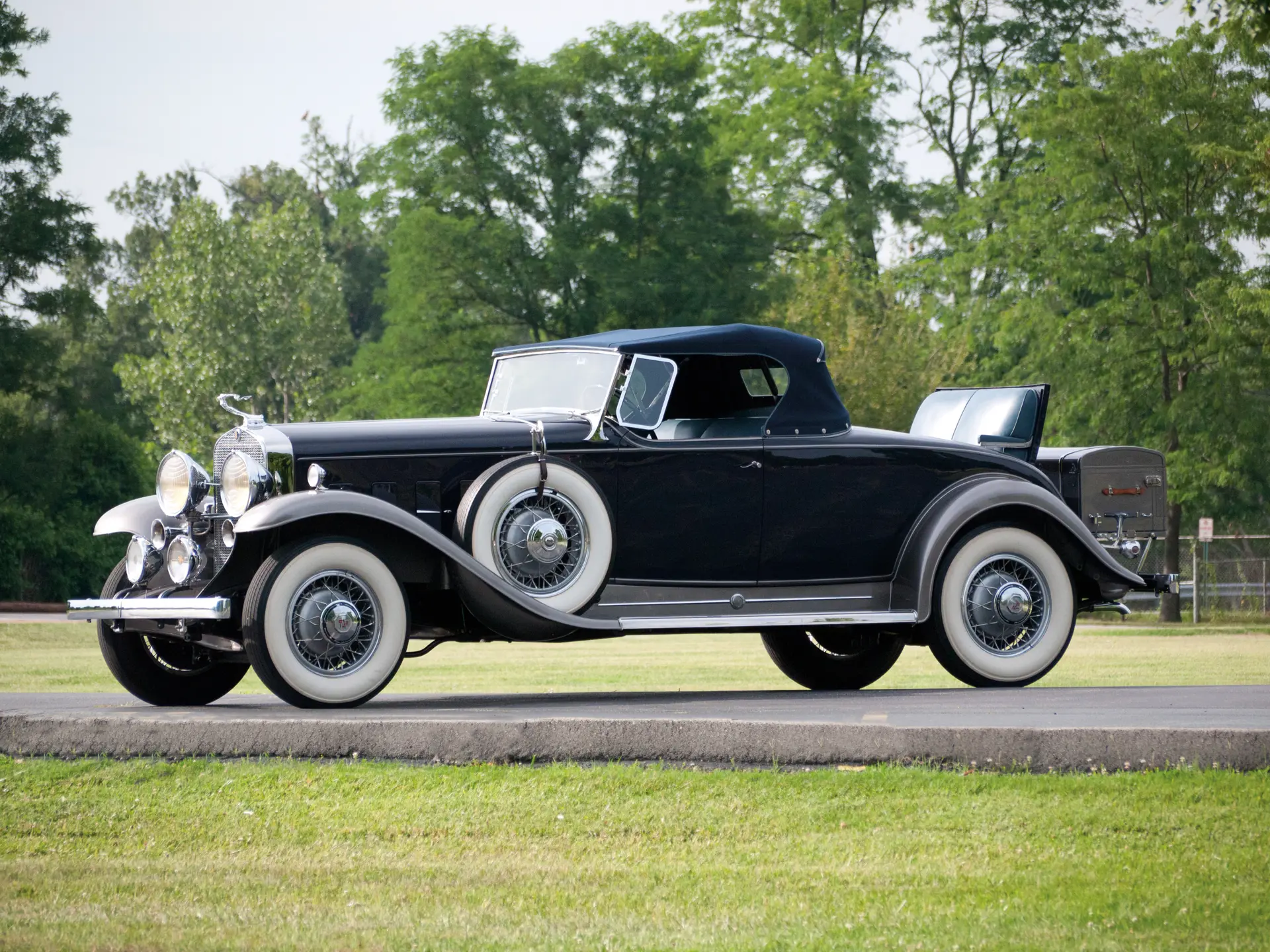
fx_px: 9099
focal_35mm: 248
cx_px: 635
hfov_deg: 8.0
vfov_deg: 6.0
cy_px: 476
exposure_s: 1/2000
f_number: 5
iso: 400
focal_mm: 124
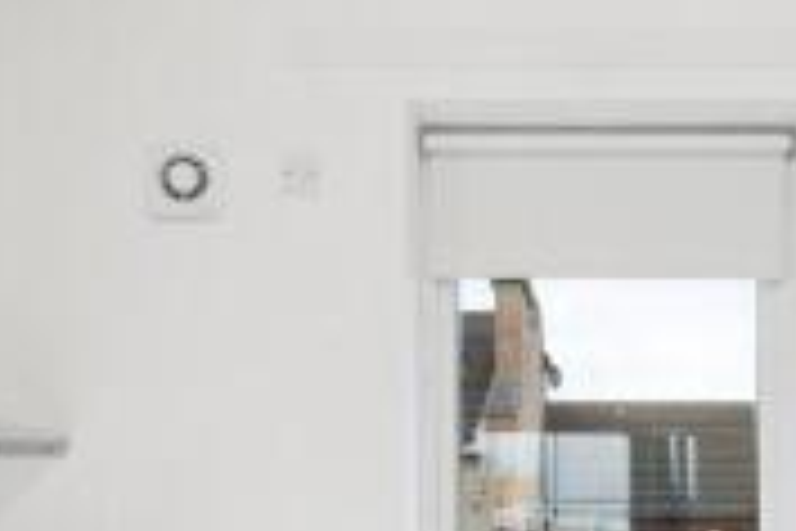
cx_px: 585
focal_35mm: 43
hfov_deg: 44.1
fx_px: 951
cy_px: 632
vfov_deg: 27.5
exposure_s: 1/100
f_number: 4
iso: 800
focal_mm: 16
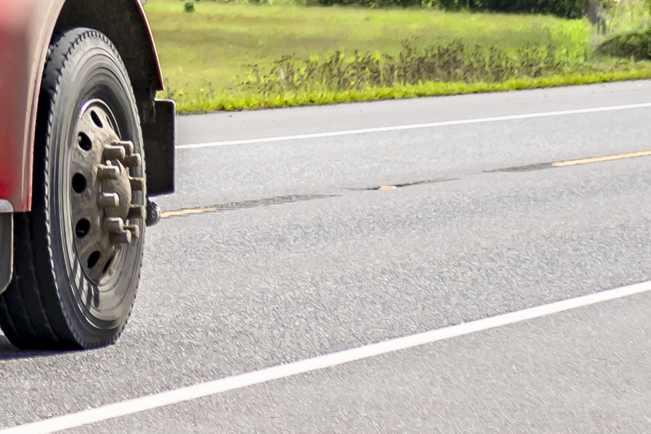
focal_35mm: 268
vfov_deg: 4.9
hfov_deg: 7.4
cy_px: -870
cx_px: -690
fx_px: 4847
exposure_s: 1/2500
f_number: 2.8
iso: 64
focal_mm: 35
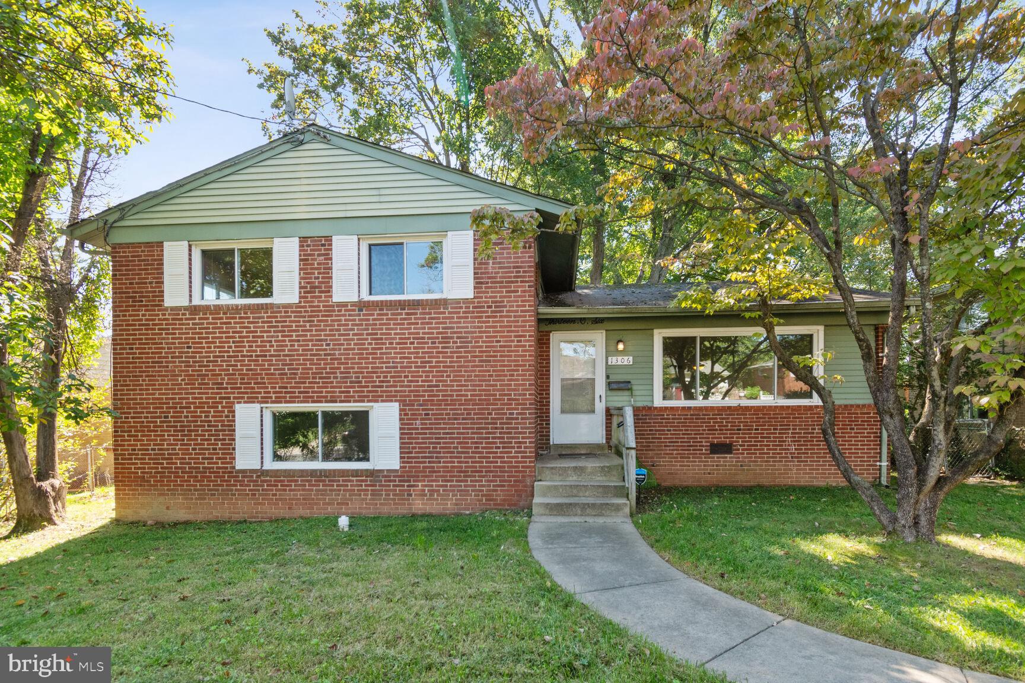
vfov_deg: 77.3
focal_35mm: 15
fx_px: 427
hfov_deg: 100.4
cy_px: 342
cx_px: 512
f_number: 9
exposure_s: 1/100
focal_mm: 10
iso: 200
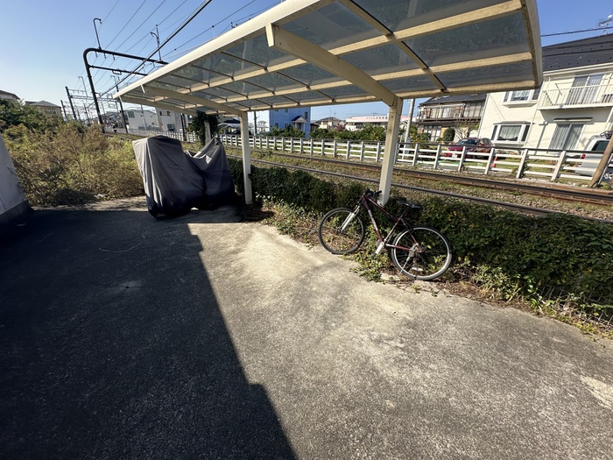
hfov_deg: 102.1
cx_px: 306
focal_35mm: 14
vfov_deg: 85.7
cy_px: 230
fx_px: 248
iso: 40
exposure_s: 1/1052
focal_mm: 2.22
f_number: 2.2
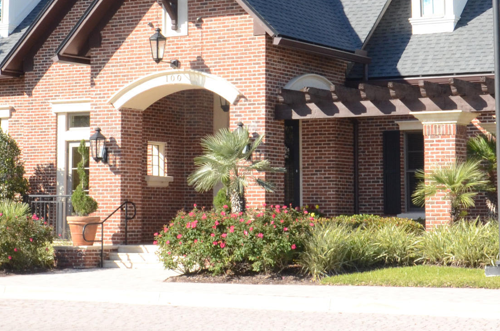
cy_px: 42
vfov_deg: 13.2
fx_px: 1419
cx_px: 252
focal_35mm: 102
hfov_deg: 20.0
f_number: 10
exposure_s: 1/320
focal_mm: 25
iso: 640
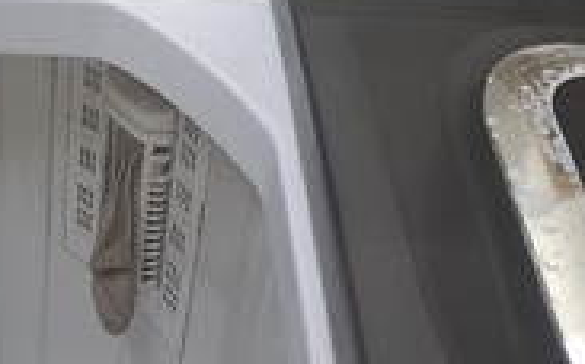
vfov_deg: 19.6
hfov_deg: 32.6
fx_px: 972
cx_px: 123
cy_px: -110
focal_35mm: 61
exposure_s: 1/30
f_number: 1.8
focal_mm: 5.54
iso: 250
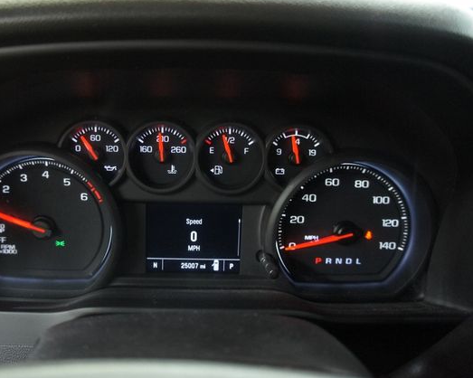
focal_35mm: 31
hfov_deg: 56.7
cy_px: 189
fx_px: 434
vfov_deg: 47.1
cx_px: 186
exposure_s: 1/15
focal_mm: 18
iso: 1600
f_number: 3.5
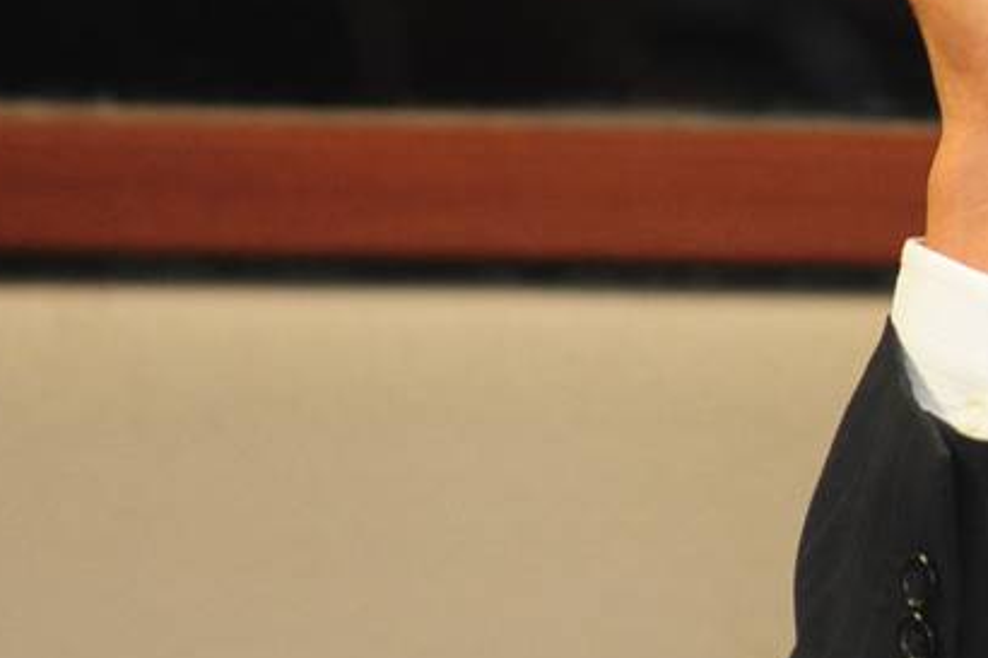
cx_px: 1631
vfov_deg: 1.6
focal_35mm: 878
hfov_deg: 2.3
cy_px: 18
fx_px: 24085
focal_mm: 200
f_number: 5
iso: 2000
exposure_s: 1/80
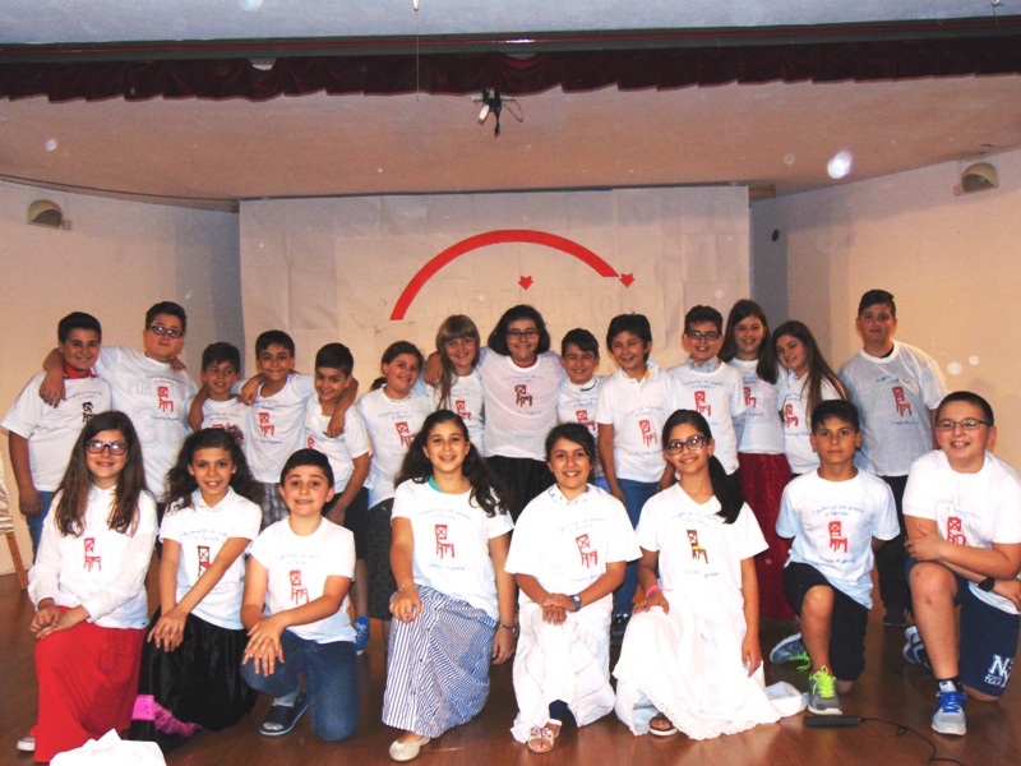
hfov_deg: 47.9
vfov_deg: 36.8
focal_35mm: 39
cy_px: 383
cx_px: 510
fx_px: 1150
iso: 200
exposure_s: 1/60
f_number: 3.3
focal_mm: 6.9
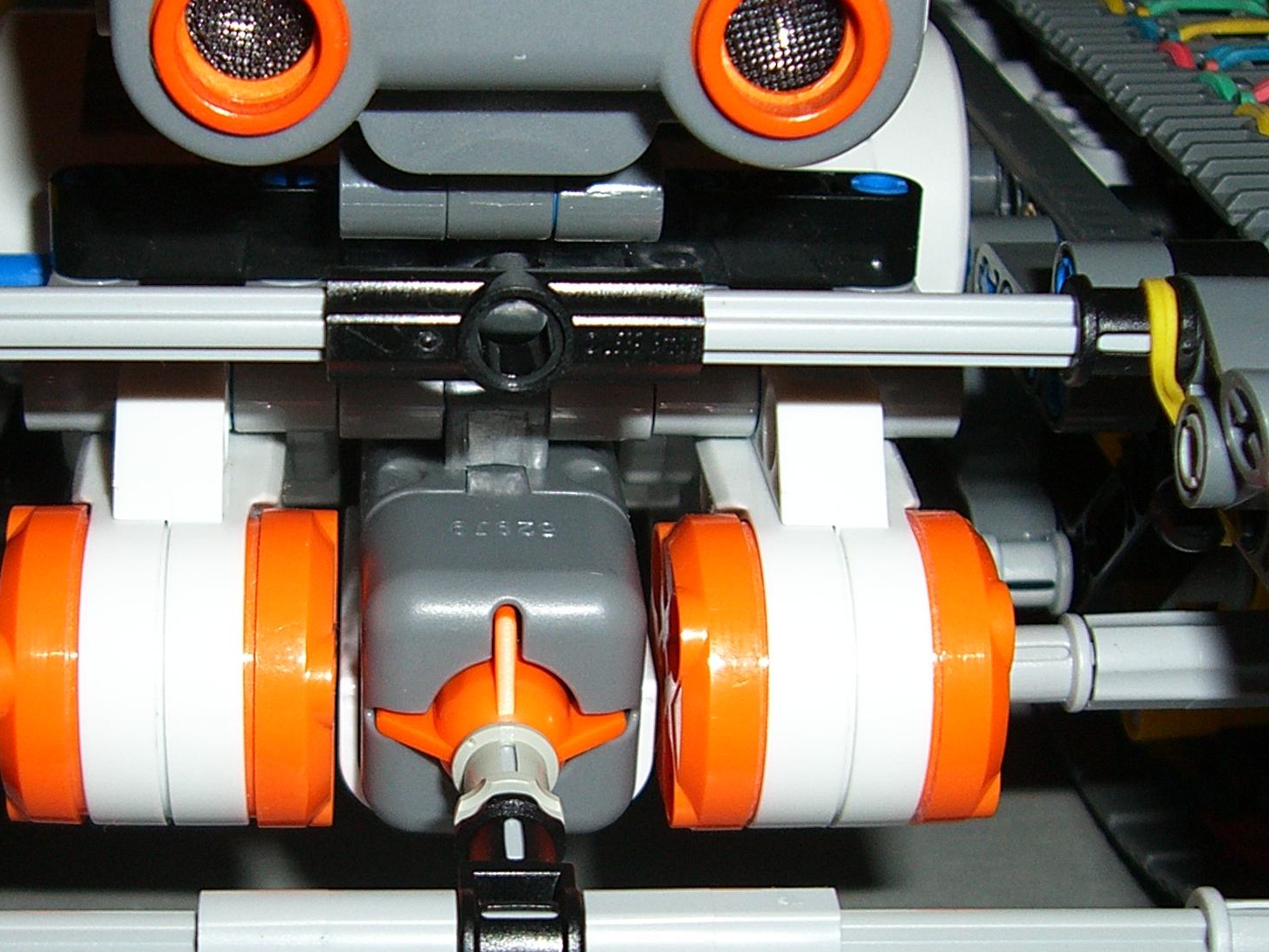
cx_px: 481
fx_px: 2456
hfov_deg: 28.9
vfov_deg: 21.9
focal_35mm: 67
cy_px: 624
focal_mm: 6.2
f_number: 2.7
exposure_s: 1/60
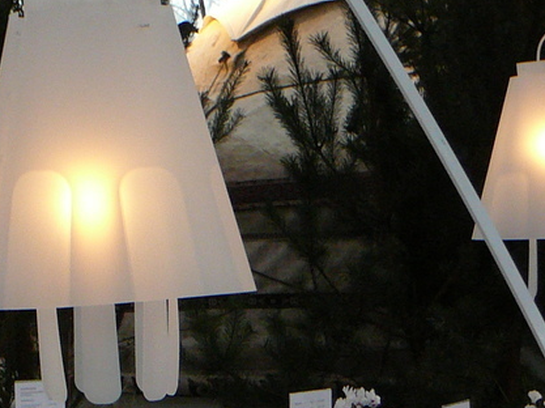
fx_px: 2281
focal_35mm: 145
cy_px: 254
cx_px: -12
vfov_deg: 10.2
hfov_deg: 13.4
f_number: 3.5
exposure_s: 1/30
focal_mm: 8.7
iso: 200
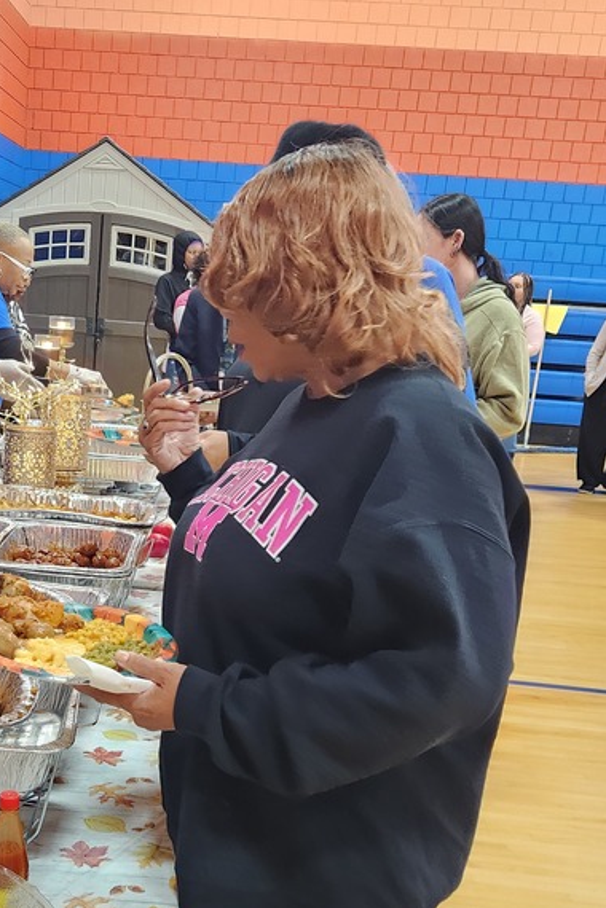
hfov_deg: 30.4
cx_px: 121
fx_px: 1086
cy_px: 548
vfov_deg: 45.2
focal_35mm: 43
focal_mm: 5.4
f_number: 1.8
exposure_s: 1/60
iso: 640
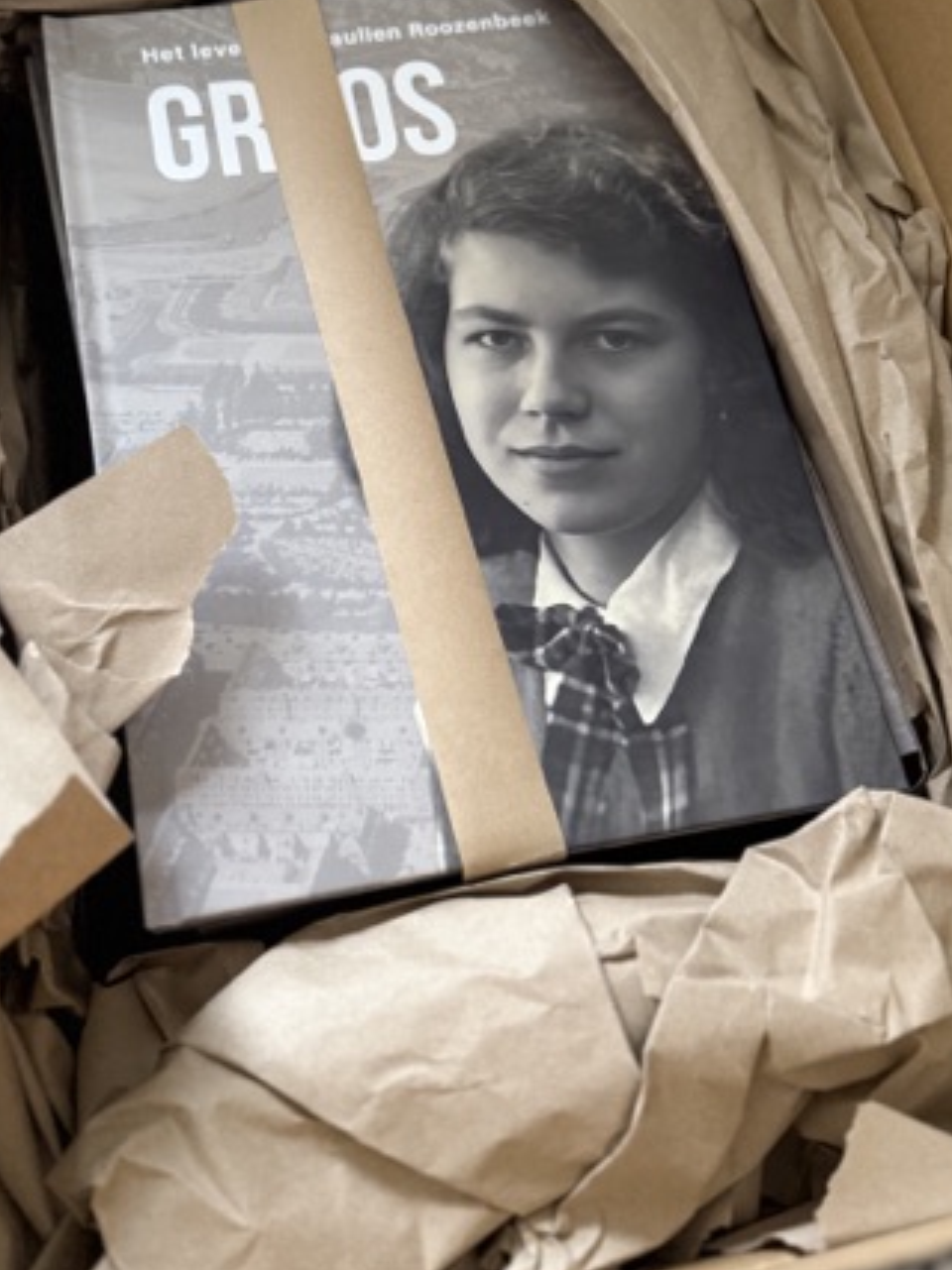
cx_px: 414
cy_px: 526
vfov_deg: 51.1
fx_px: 1321
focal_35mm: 36
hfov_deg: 39.6
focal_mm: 6.76
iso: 800
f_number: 1.78
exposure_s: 1/55
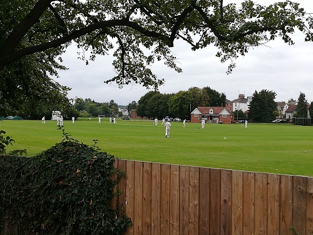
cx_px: 156
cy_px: 118
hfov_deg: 36.2
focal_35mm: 53
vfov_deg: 27.5
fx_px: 479
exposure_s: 1/769
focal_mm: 3.83
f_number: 2.2
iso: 50
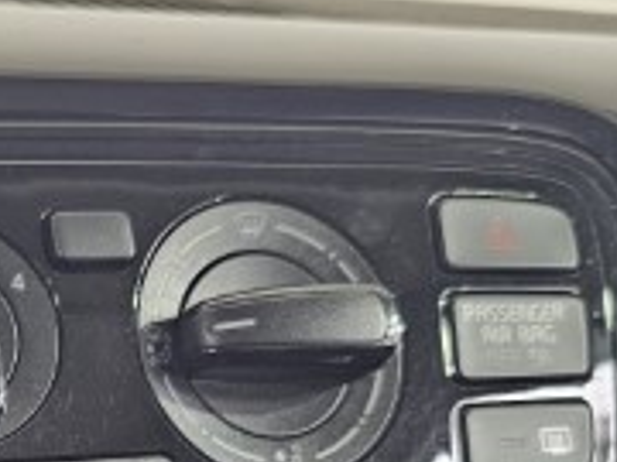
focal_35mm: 82
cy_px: 602
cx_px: -130
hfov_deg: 22.0
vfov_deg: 16.9
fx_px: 1462
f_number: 1.7
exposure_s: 1/50
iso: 640
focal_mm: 6.3
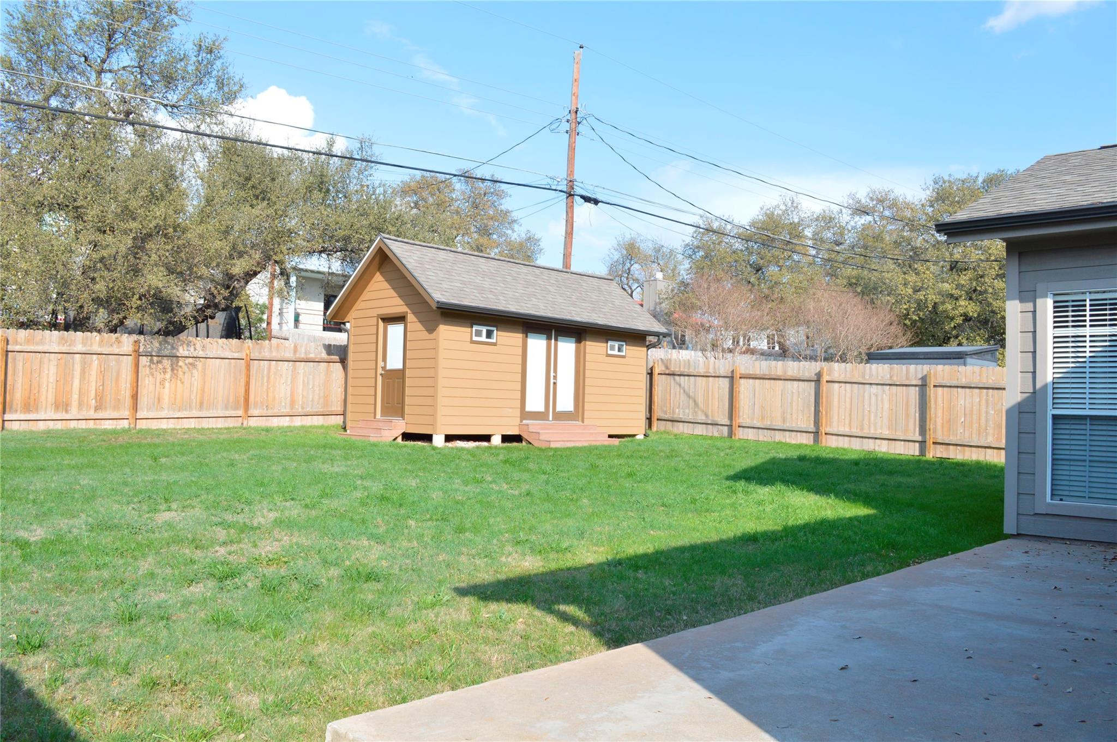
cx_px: 558
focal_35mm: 27
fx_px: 837
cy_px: 371
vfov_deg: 47.8
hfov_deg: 67.4
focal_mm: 18
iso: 400
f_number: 8
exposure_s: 1/320
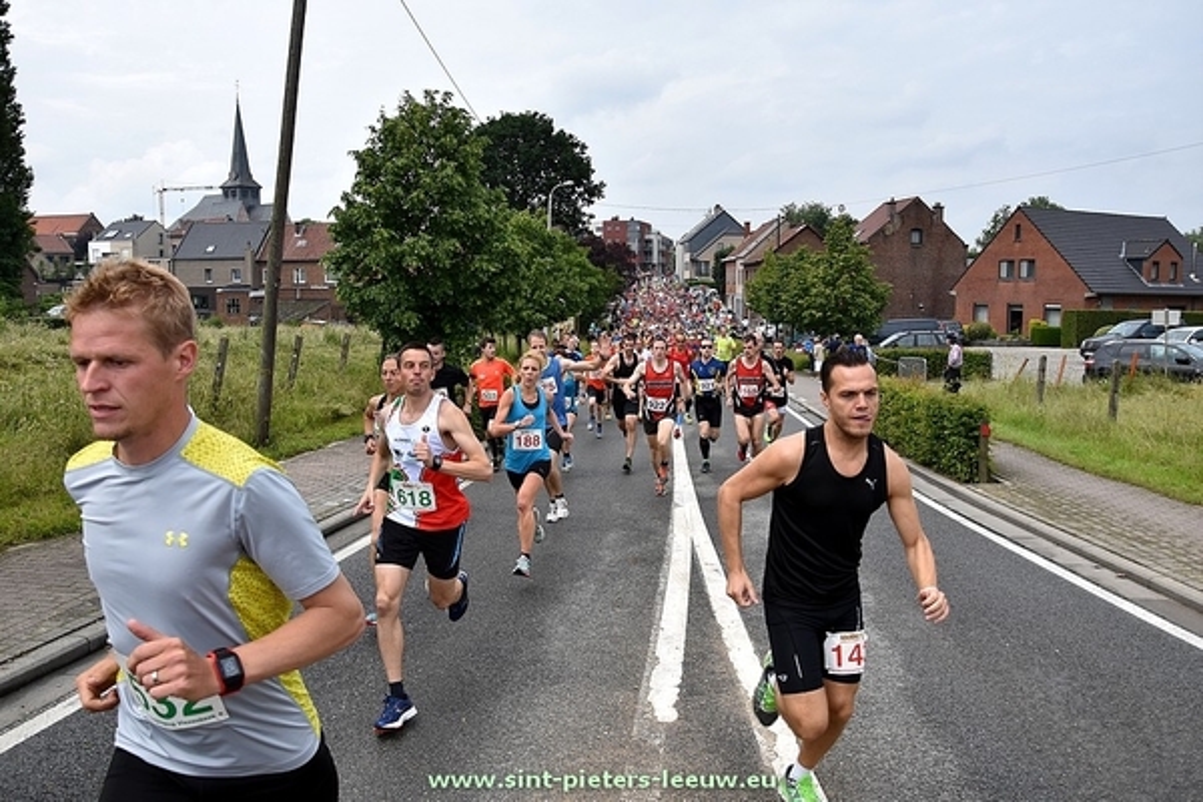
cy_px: 401
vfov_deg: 47.9
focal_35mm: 27
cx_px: 602
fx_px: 902
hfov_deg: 67.4
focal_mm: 18
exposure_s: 1/1600
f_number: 6.3
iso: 400
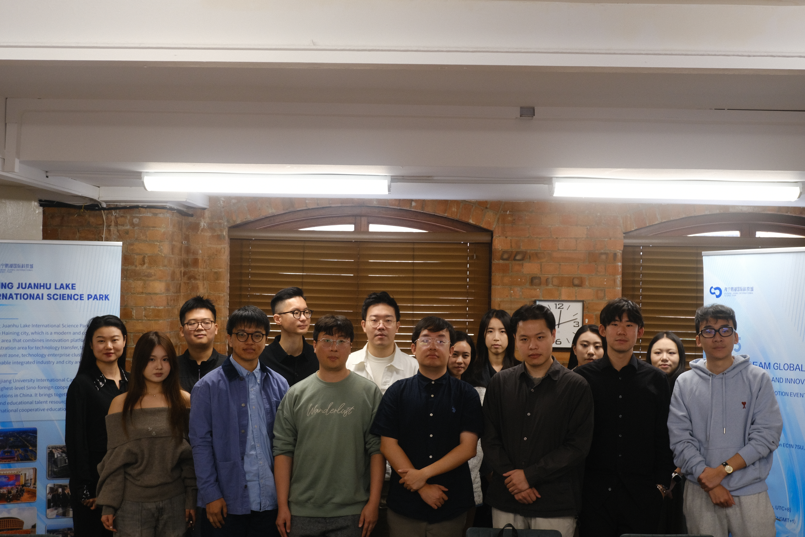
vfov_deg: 27.0
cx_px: 402
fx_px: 1118
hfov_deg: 39.6
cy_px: 268
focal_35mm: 50
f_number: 4.9
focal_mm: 33.3
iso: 800
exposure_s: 1/60
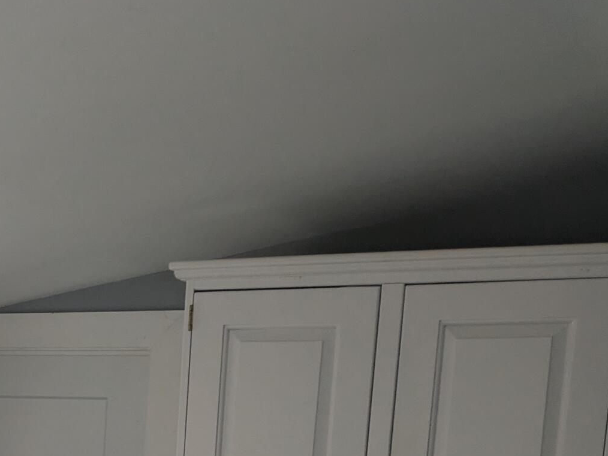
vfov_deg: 18.1
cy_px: 649
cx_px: -92
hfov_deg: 24.2
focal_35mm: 74
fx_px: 1300
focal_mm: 5.43
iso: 87
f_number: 1.89
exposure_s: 1/120
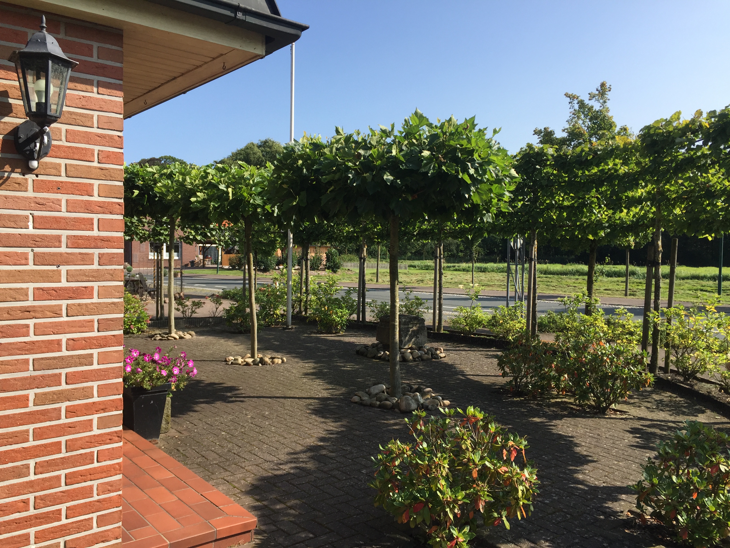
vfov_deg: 48.2
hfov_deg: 61.7
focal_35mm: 29
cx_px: 365
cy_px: 274
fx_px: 612
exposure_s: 1/1464
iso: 32
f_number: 2.2
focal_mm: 4.15
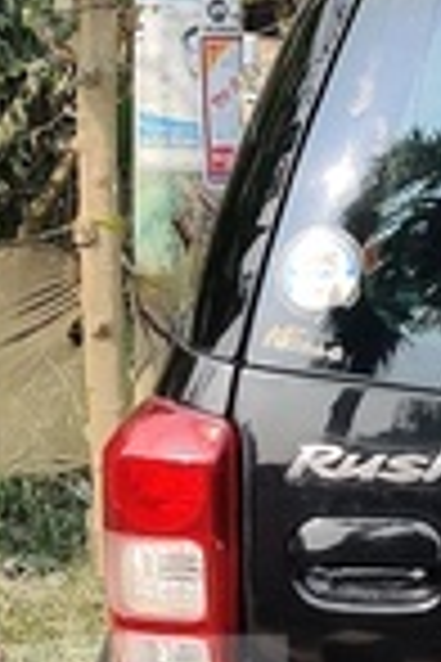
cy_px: 802
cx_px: 954
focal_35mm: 115
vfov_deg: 17.0
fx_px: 2113
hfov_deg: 10.7
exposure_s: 1/1018
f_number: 1.65
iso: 125
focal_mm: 4.75
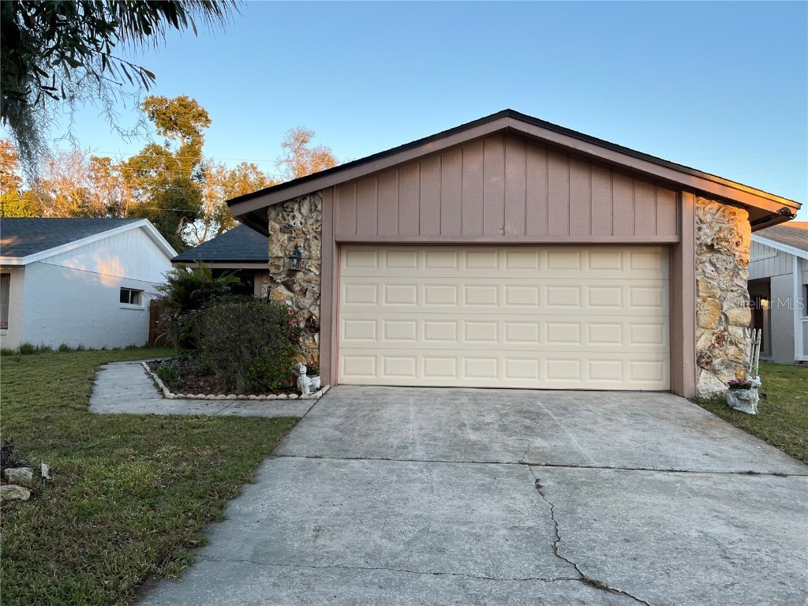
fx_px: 607
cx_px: 404
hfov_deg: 67.3
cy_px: 303
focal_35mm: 26
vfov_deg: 53.1
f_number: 1.6
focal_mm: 5.1
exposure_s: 1/234
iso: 40
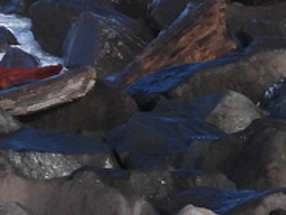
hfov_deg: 3.3
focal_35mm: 590
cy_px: -277
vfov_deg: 2.5
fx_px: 4875
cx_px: -370
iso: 100
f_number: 4
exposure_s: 1/640
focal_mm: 15.2
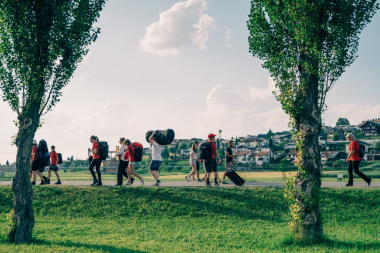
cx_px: 190
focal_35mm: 50
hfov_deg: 39.6
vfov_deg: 26.9
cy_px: 126
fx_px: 527
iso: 100
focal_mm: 50
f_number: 2.8
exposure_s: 1/8000
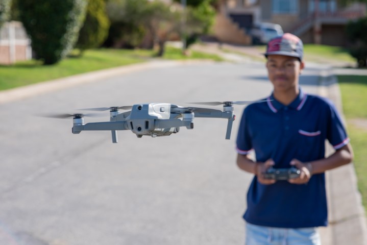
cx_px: 184
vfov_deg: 16.1
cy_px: 122
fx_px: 867
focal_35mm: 85
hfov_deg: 23.9
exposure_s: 1/160
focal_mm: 85
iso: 100
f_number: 7.1
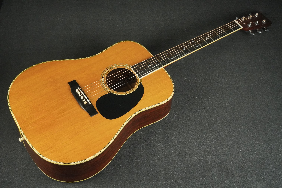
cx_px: 141
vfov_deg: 25.8
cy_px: 94
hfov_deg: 37.9
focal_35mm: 52
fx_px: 411
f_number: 11
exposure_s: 1/60
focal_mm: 35
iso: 3200
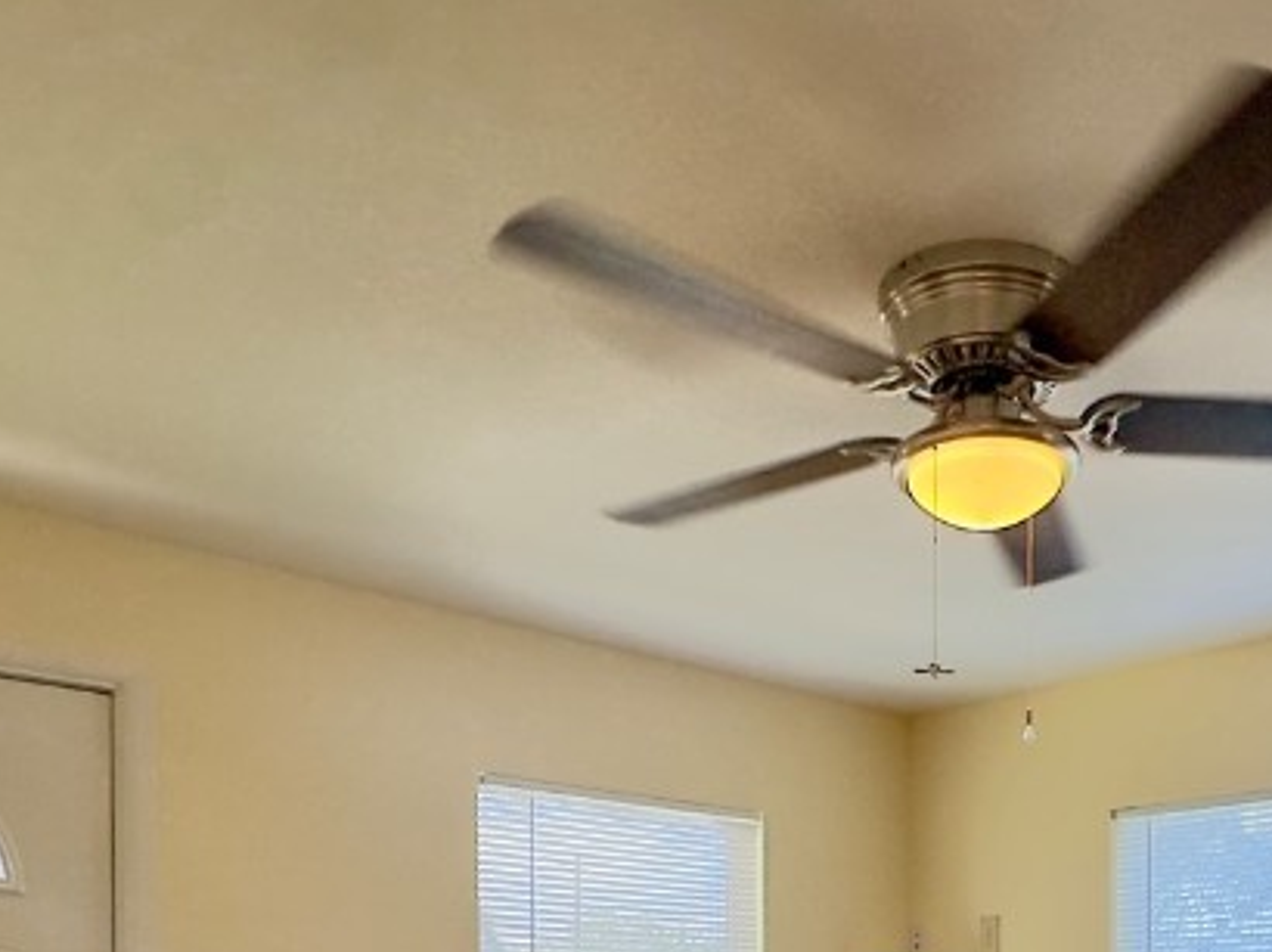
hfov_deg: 50.6
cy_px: 1030
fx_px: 1285
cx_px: 943
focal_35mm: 35
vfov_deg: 35.3
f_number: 2.2
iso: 200
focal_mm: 2.22
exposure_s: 1/120
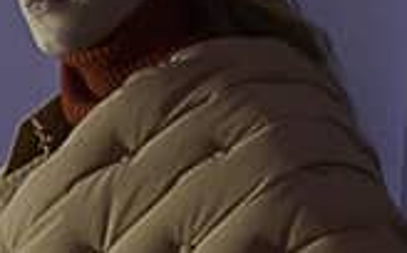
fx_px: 2470
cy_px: 821
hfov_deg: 9.1
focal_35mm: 223
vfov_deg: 5.4
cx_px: -277
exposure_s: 1/8000
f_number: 1.4
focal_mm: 35
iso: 500
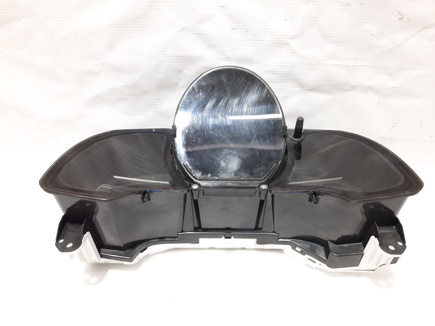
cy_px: 163
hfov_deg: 69.4
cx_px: 218
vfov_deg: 54.9
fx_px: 314
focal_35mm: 25
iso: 250
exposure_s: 1/50
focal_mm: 4.6
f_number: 2
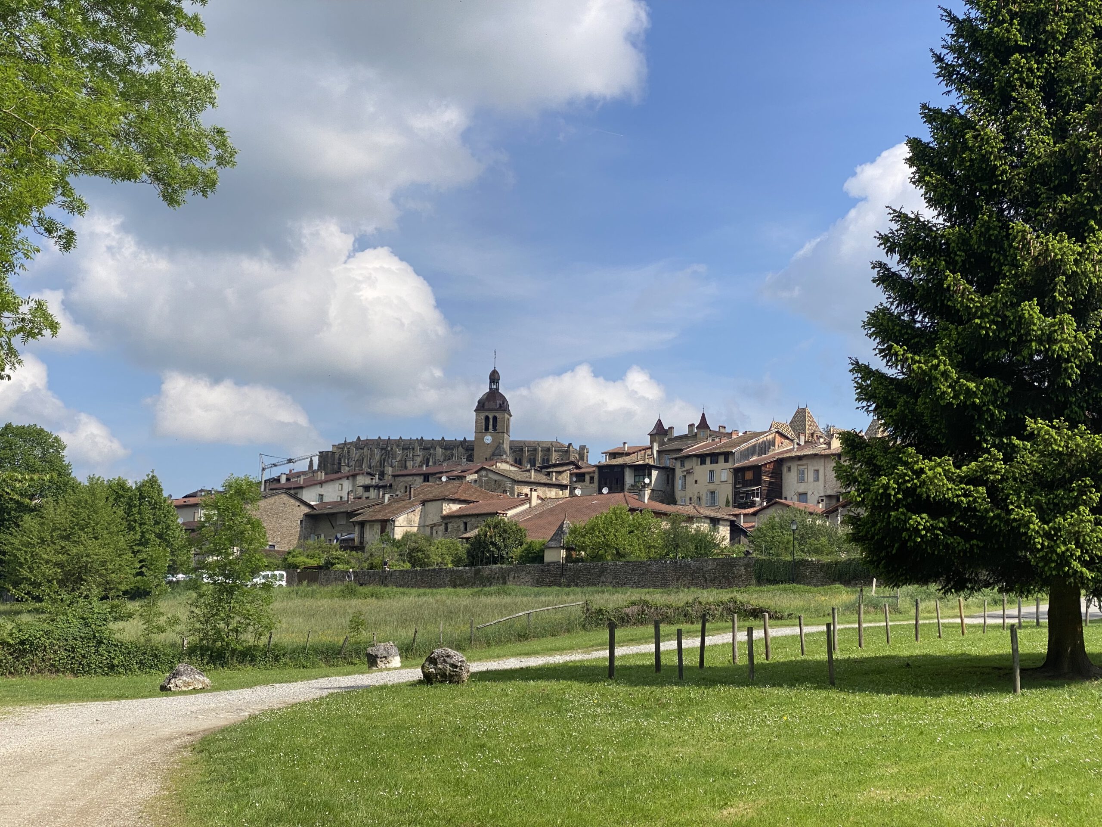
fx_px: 1655
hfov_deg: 36.8
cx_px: 551
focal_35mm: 52
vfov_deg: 28.0
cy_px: 414
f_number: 2
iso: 20
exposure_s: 1/1916
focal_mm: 6
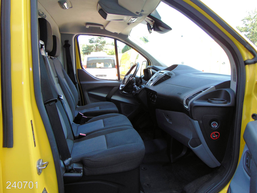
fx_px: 186
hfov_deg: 69.4
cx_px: 128
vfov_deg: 54.9
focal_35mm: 25
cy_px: 96
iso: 80
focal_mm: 4.5
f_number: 3
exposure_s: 1/80
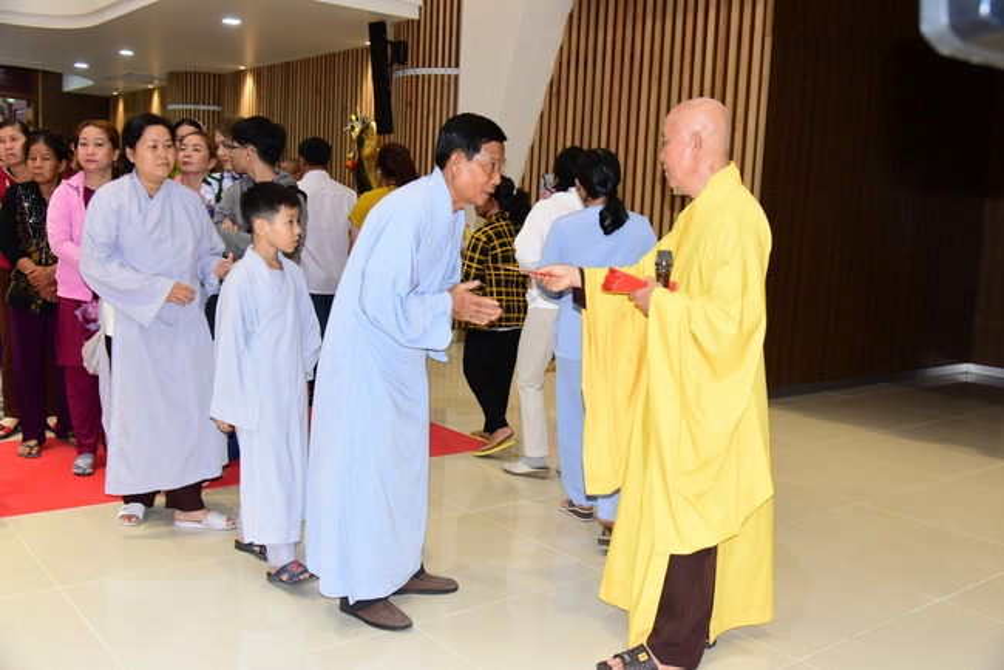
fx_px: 949
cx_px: 502
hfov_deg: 55.8
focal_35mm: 34
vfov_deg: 38.9
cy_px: 335
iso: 1250
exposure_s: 1/60
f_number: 5
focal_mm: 34
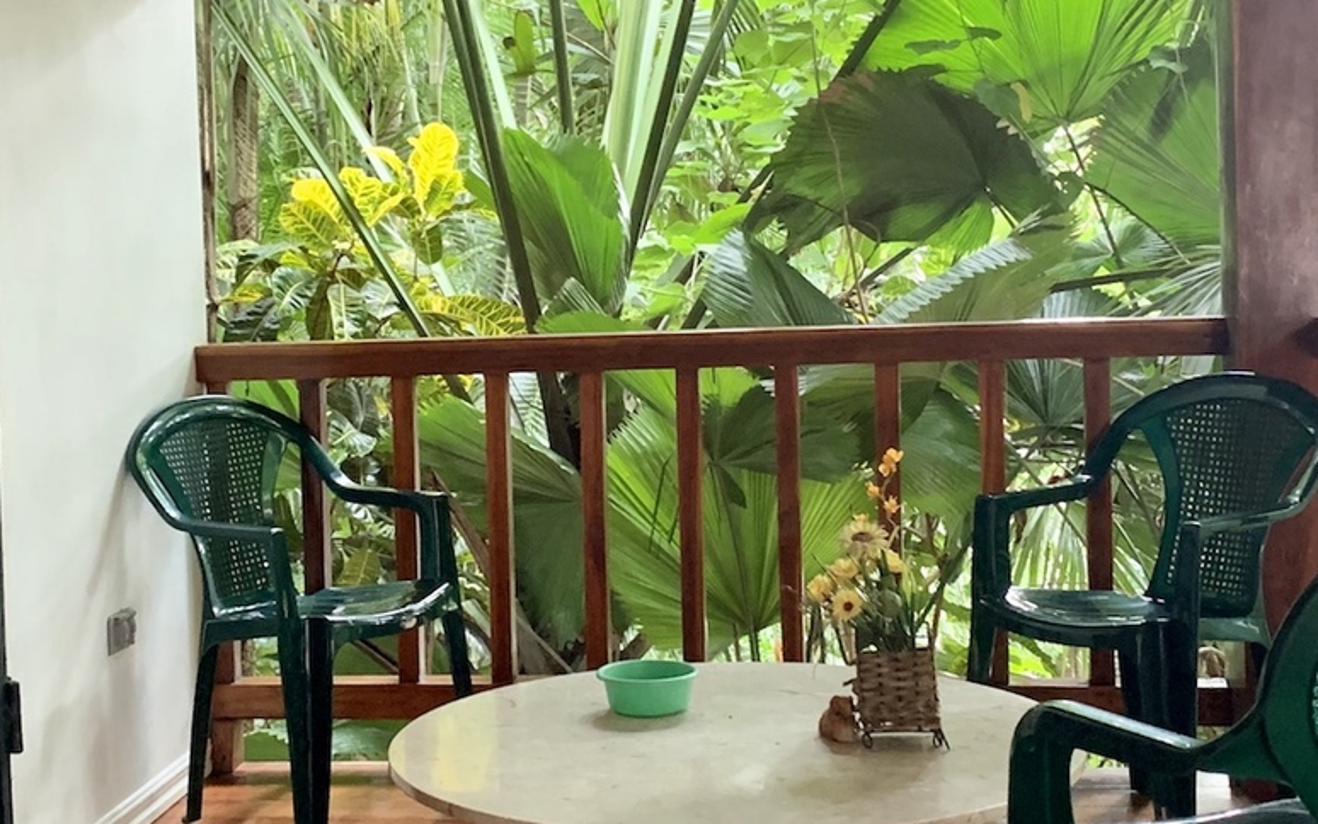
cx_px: 579
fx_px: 2048
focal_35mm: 57
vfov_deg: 22.7
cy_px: 340
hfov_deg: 35.6
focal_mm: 4.25
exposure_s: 1/36
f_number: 1.8
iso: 400
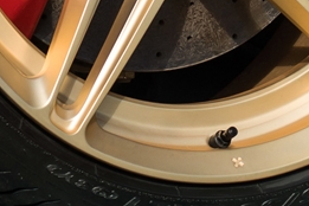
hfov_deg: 4.4
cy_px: -307
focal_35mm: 463
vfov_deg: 2.9
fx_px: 3974
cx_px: -53
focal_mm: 63
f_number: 4
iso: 160
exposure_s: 1/640
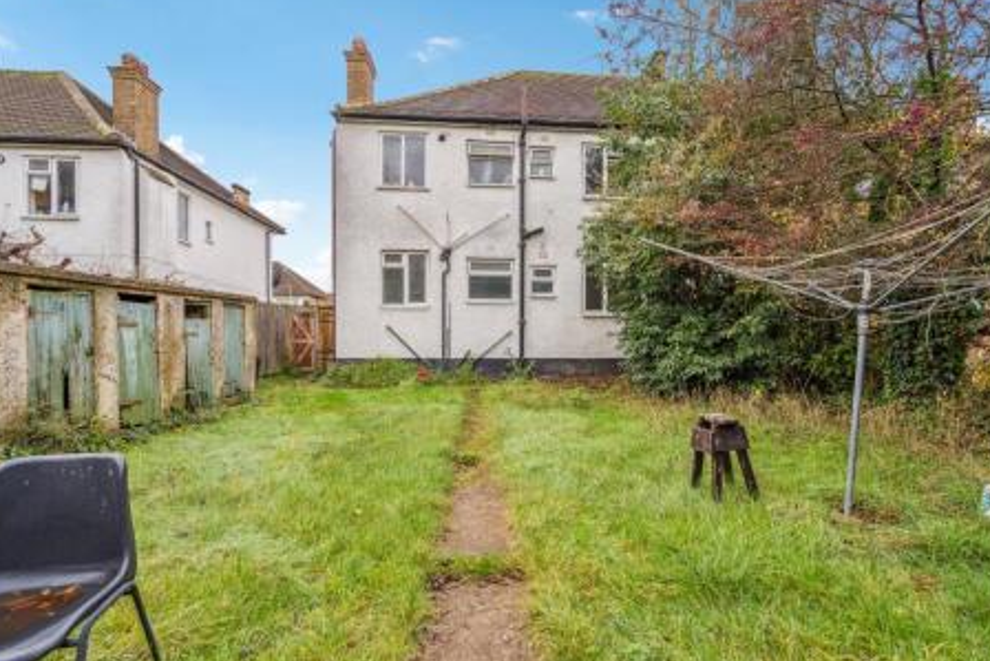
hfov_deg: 93.2
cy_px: 324
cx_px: 519
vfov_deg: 70.5
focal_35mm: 17
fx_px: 468
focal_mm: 16
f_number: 5.6
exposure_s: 1/60
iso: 320
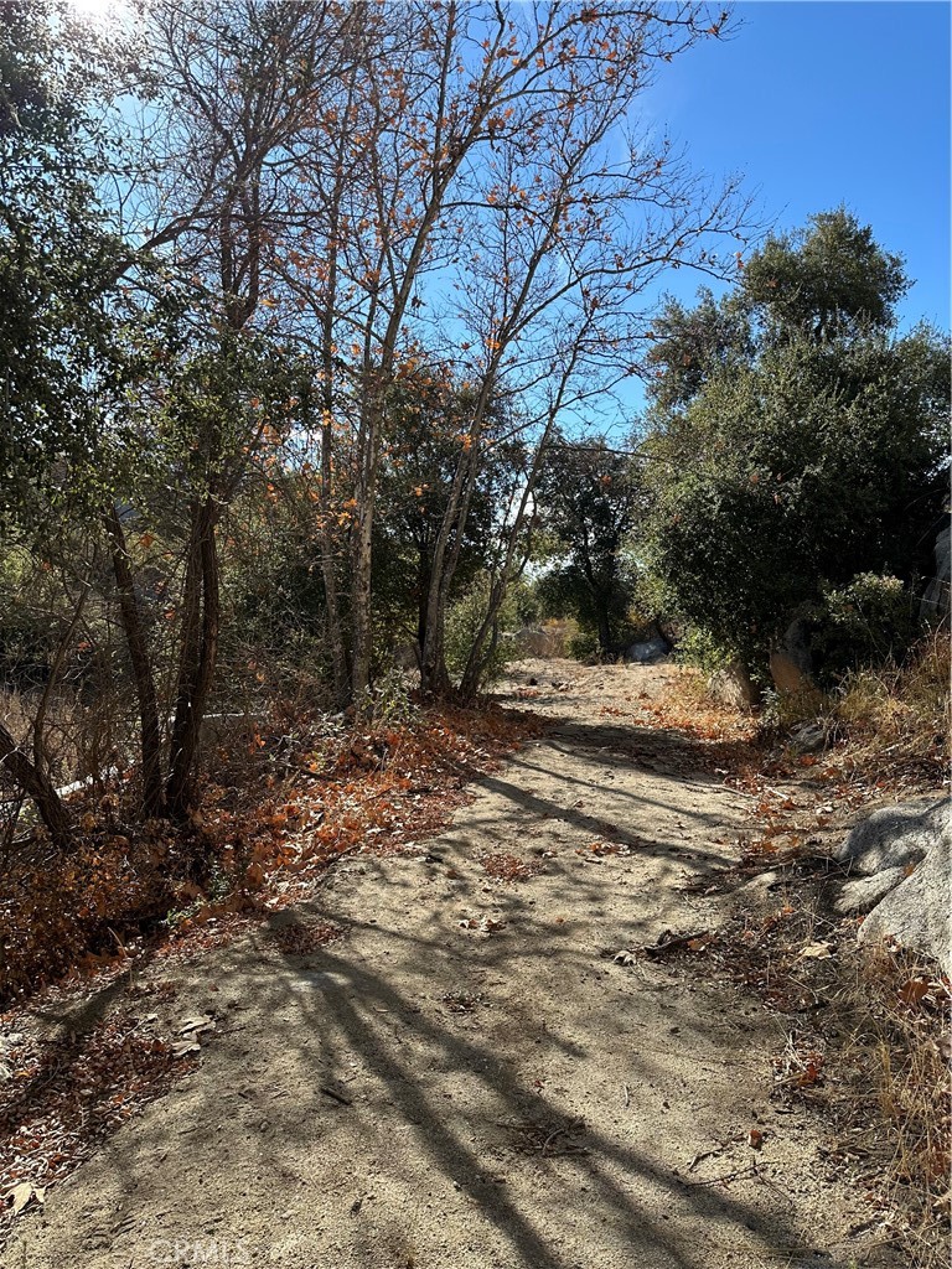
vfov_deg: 71.6
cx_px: 476
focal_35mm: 24
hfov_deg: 56.8
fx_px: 880
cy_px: 634
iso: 80
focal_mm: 6.86
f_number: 1.78
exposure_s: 1/2469
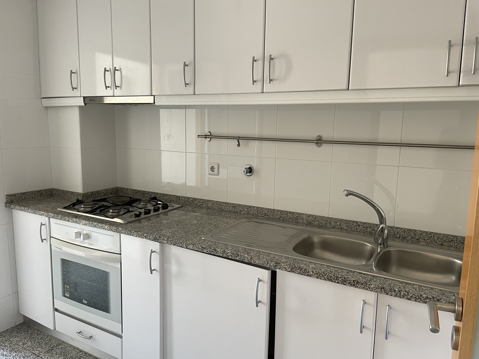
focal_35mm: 26
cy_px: 180
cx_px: 240
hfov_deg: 67.3
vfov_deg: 53.1
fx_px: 360
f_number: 1.6
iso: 125
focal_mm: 4.2
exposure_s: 1/93
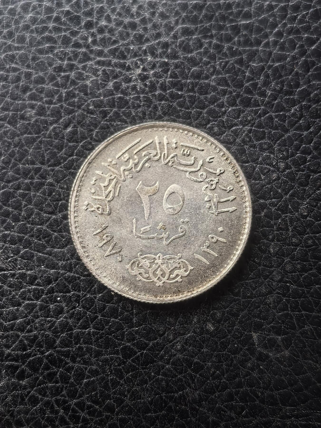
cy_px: 214
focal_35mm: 45
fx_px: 556
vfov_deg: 42.1
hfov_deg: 32.2
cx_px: 160
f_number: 2
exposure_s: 1/40
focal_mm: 5.75
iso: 320
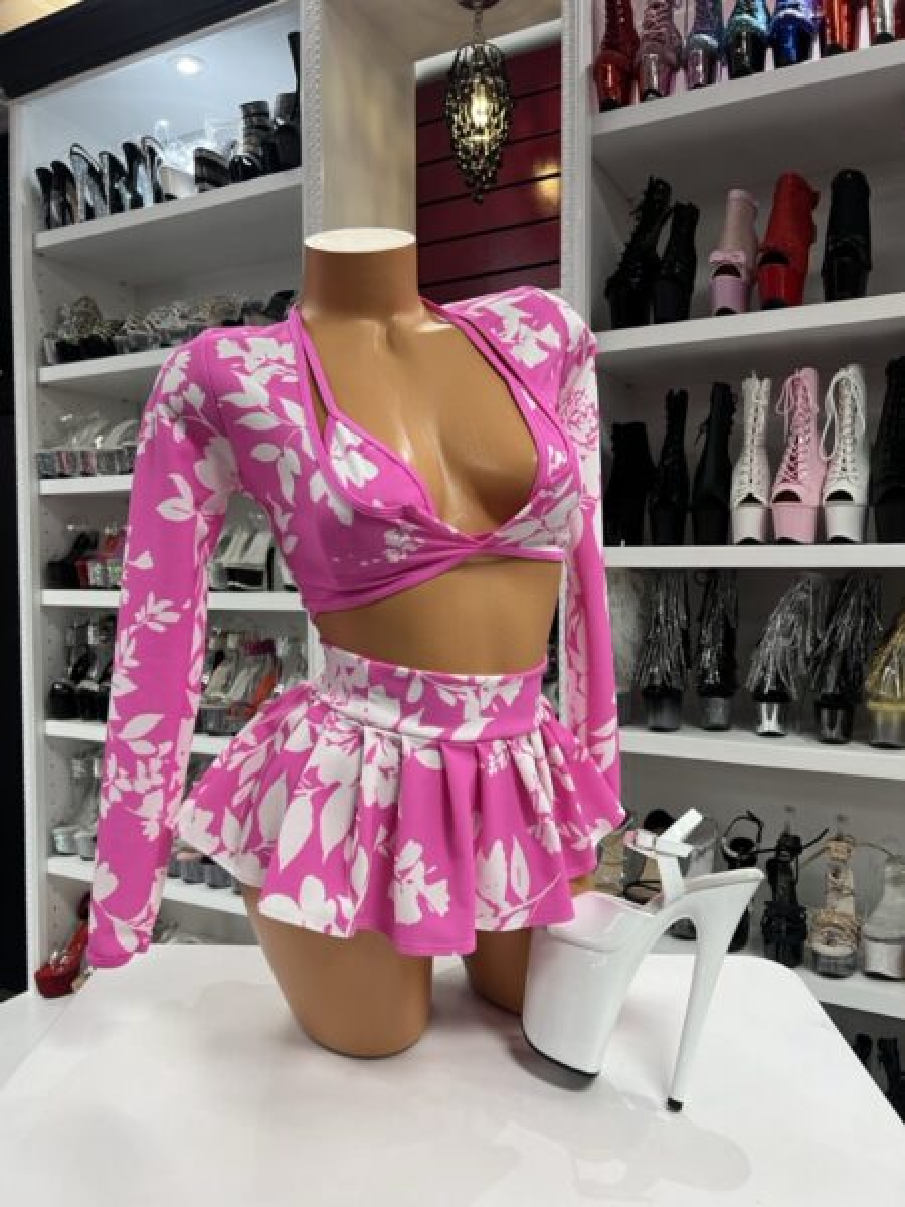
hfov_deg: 53.1
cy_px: 604
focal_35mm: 26
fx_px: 906
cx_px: 452
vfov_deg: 67.3
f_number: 1.5
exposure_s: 1/60
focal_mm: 5.7
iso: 100
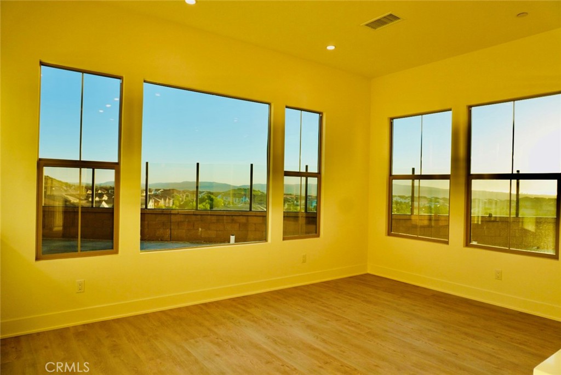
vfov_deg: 53.2
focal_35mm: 24
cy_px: 188
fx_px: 374
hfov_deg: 73.7
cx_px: 280
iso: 100
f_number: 6.3
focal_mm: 16
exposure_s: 1/160
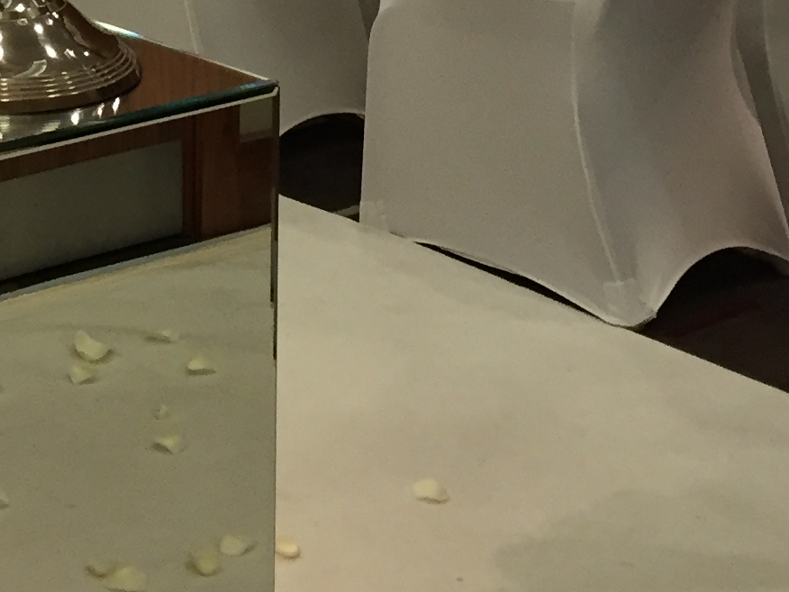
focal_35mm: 108
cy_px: -412
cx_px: -96
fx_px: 2462
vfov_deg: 12.7
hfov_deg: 17.5
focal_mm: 4.15
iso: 125
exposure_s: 1/30
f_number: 2.2
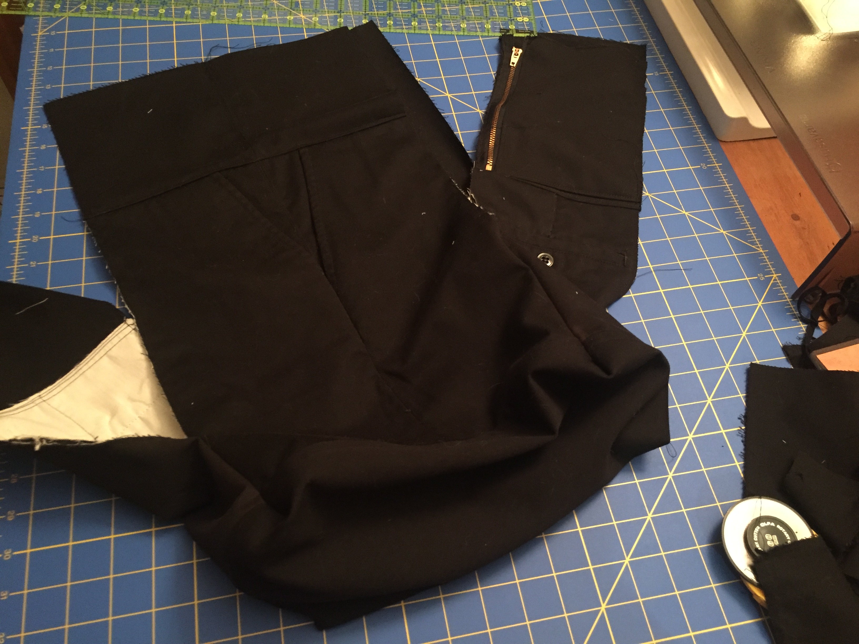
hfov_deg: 61.7
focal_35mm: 29
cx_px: 430
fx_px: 720
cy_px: 322
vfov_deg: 48.2
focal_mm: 4.15
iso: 500
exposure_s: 1/15
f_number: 2.2
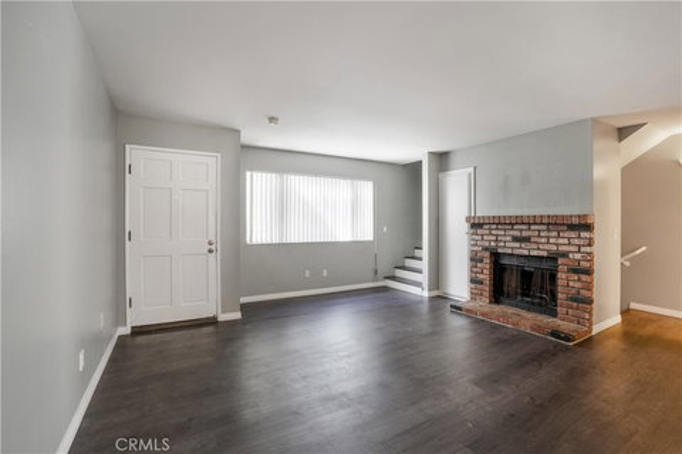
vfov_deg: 77.3
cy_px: 227
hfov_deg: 100.4
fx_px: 284
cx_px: 341
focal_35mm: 15
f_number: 8
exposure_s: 1/60
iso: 400
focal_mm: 10
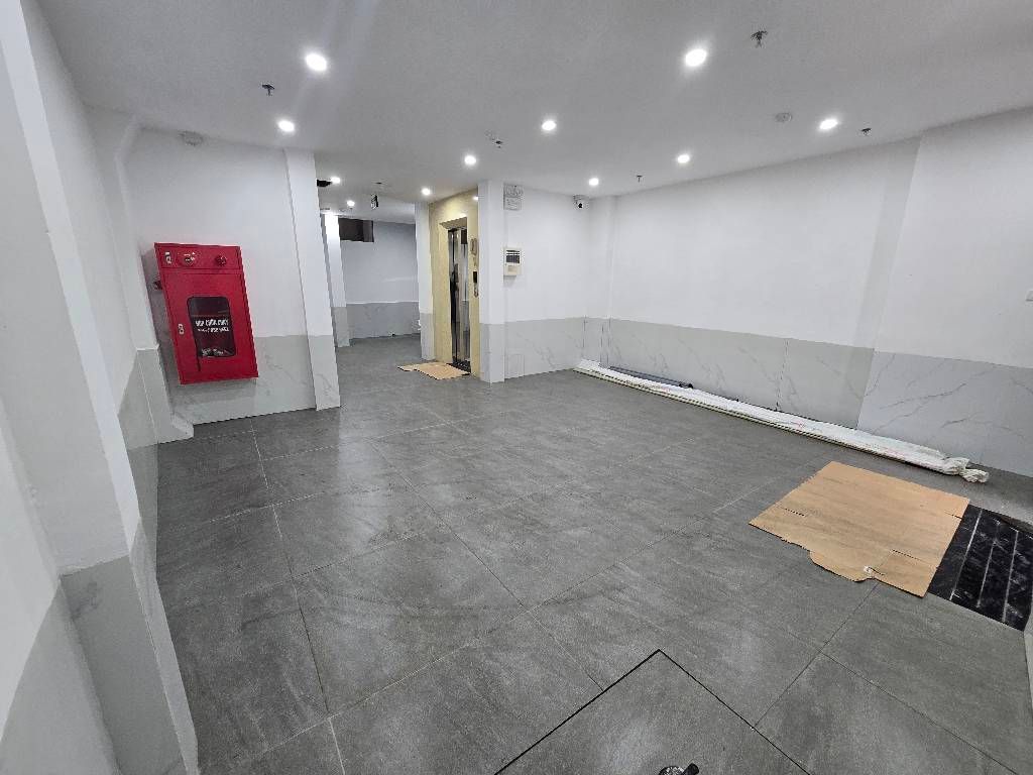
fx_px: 388
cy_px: 388
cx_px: 516
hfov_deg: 106.2
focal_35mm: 13
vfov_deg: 89.9
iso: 200
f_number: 2.2
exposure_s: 1/50.3
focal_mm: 2.2
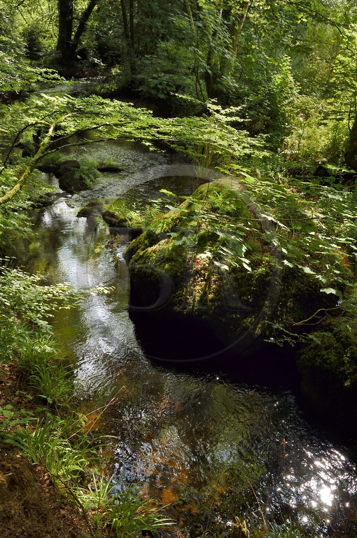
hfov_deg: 38.8
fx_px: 507
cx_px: 178
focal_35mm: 34
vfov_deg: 55.8
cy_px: 269
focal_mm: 34
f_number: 13
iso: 800
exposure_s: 1/100
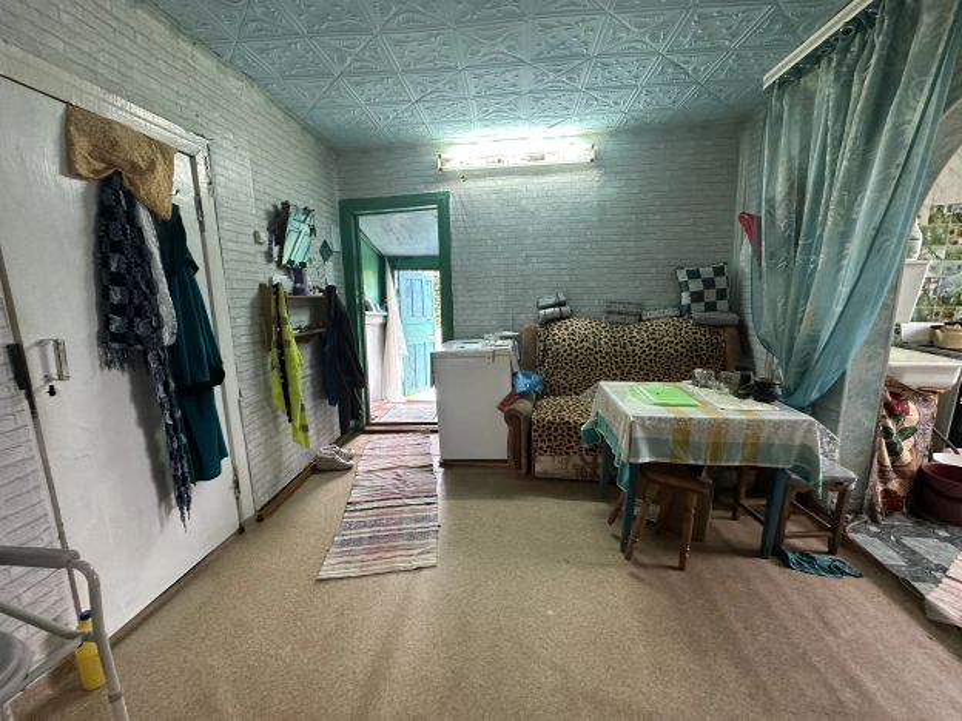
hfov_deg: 102.1
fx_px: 389
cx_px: 481
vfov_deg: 85.7
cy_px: 360
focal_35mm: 14
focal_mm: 2.22
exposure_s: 1/50
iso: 320
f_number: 2.2
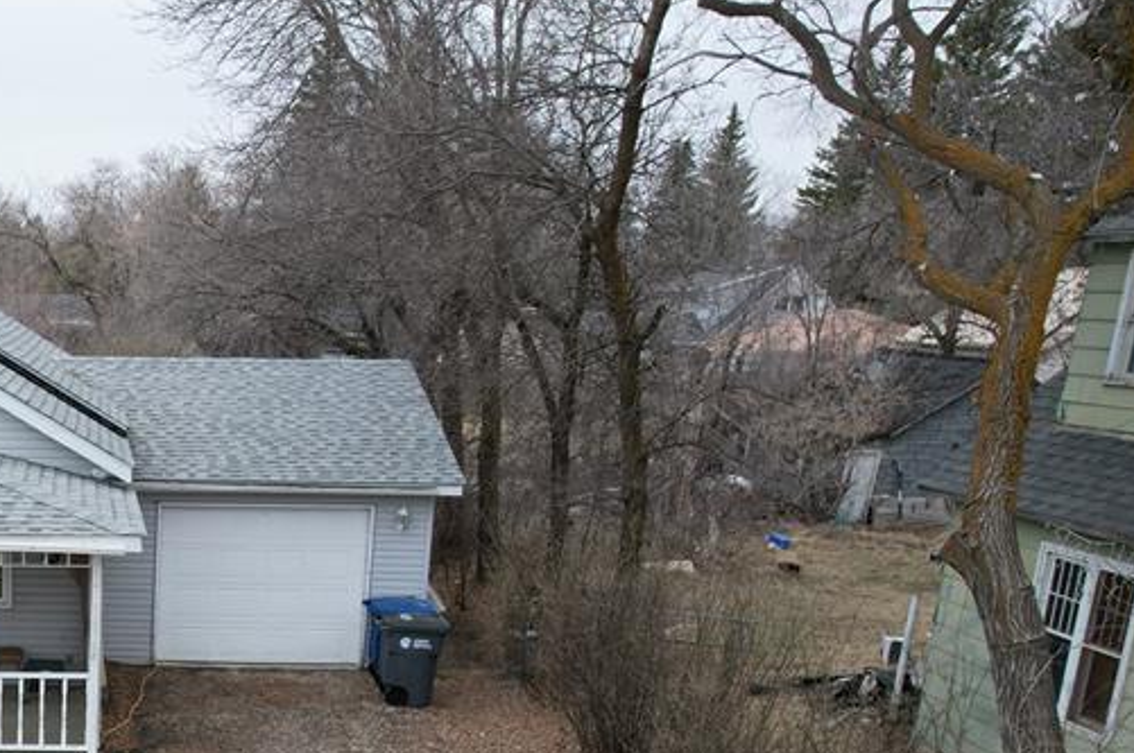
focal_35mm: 45
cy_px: 706
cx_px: 2
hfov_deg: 38.7
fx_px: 1416
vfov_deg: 28.4
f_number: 2.8
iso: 200
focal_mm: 8.38
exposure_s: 1/640
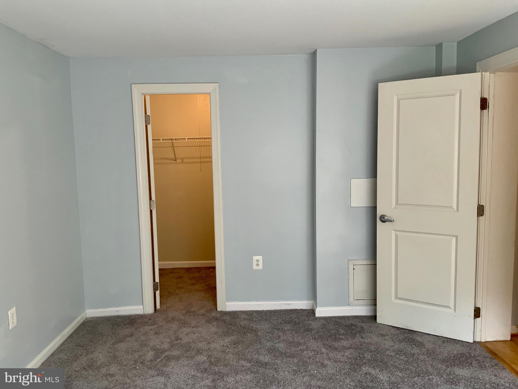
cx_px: 259
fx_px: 434
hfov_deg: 61.7
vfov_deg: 48.2
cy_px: 194
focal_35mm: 29
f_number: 1.8
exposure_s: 1/60
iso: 64
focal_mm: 3
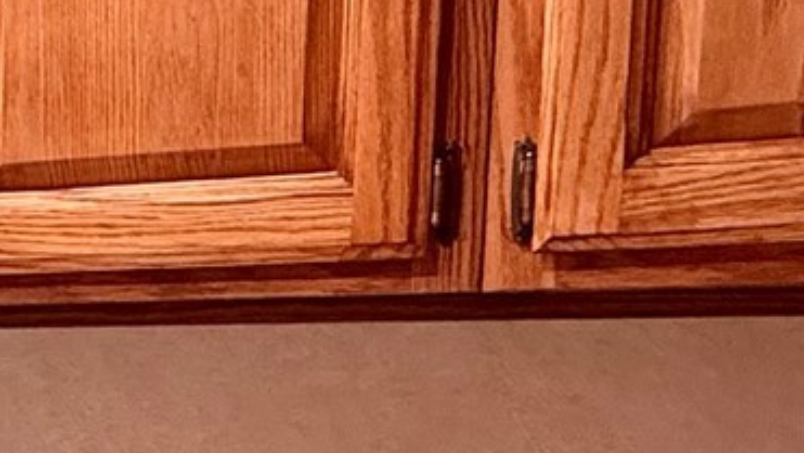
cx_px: -423
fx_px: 1685
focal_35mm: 79
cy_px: 564
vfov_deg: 14.7
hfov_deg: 22.0
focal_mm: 2.22
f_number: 2.2
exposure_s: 1/60
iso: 250
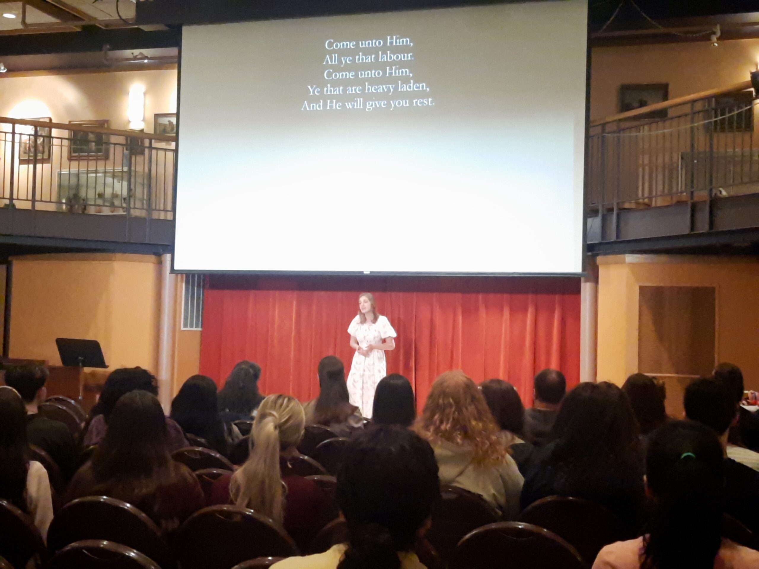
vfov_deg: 54.9
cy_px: 284
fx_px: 548
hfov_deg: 69.4
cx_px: 380
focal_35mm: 25
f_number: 2
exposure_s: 1/50
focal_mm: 4.6
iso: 1600
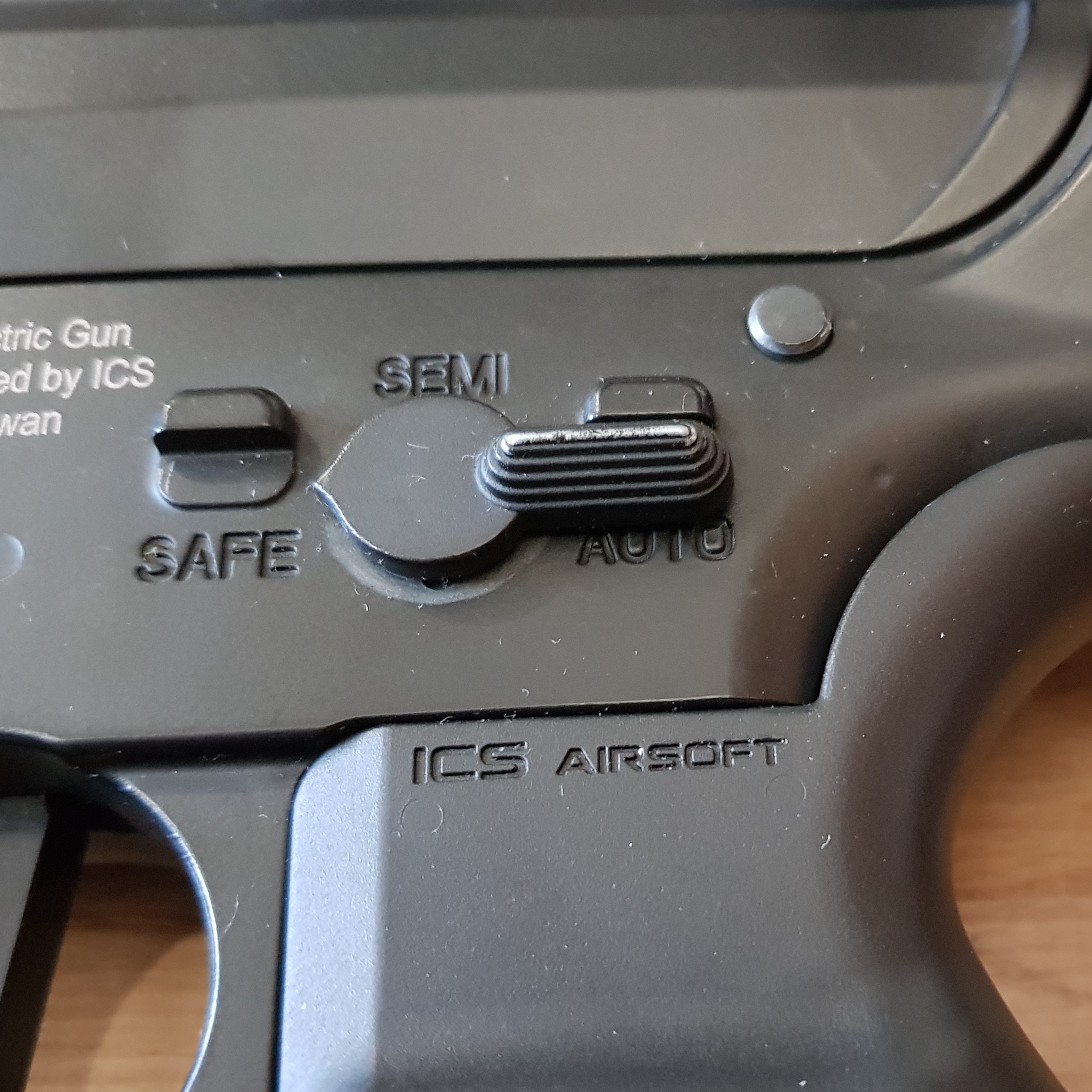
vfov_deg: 41.6
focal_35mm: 40
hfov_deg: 40.7
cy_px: 663
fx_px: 1428
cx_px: 811
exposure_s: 1/10
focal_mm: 4.2
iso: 500
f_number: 1.7
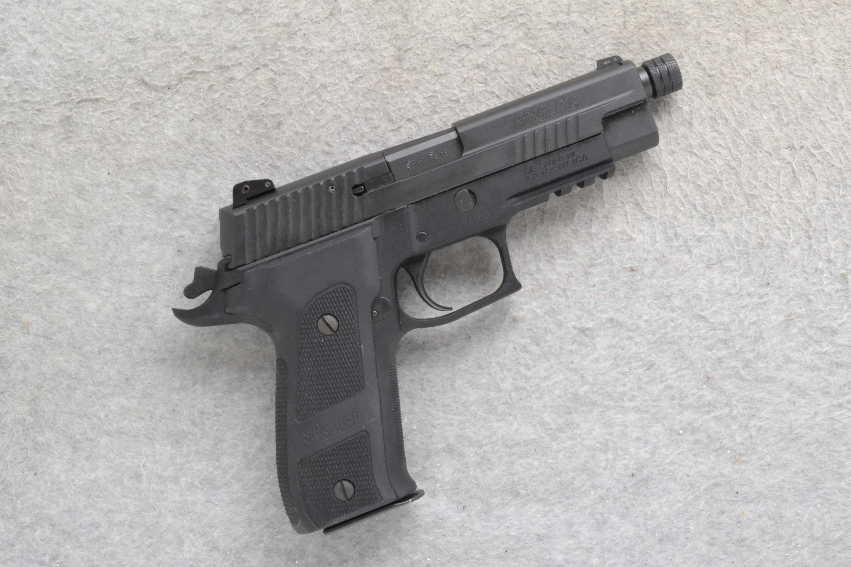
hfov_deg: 31.9
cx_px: 426
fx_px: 1489
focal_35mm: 63
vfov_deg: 21.6
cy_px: 284
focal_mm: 42
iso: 3200
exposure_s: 1/60
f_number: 20
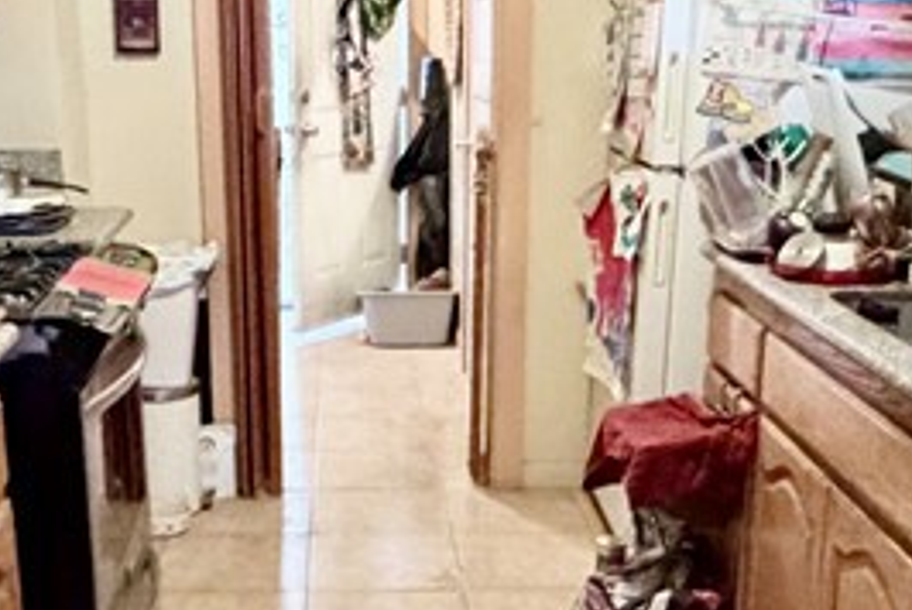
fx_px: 1420
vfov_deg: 24.1
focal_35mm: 56
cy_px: 401
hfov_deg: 35.6
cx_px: 446
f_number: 2.2
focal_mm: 2.22
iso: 1250
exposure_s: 1/30
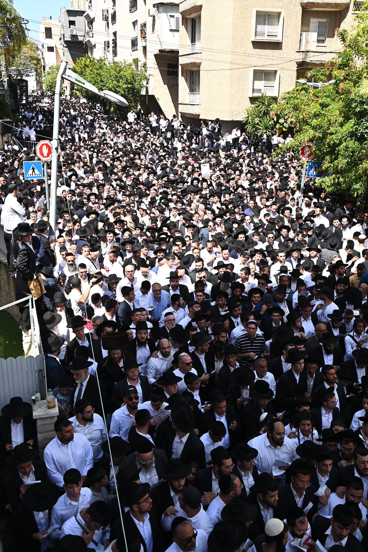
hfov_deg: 37.8
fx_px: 537
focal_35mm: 35
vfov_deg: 54.4
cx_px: 184
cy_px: 276
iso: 320
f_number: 13
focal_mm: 35
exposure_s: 1/160
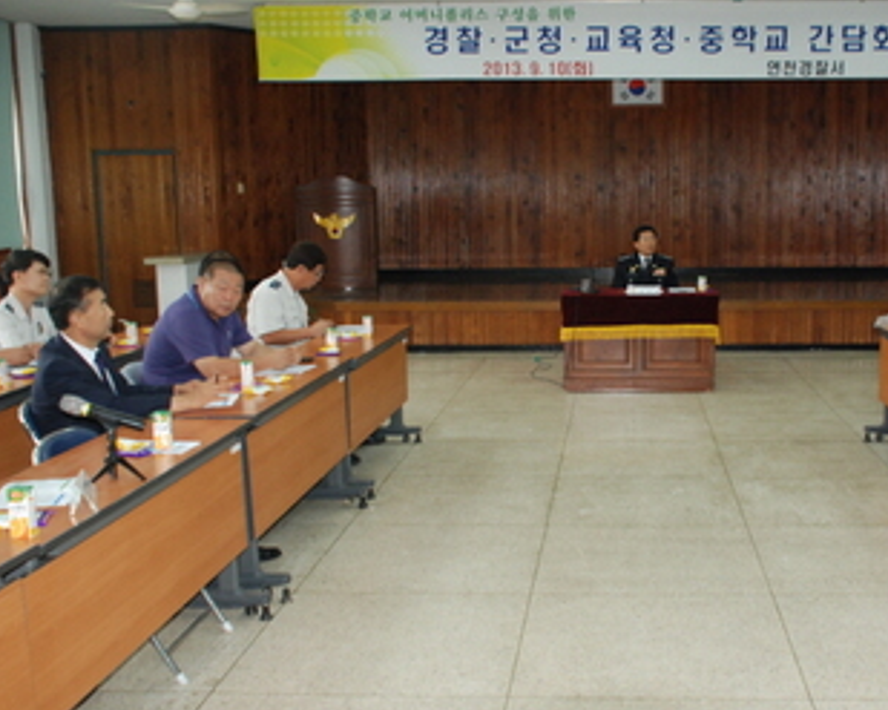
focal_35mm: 41
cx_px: 606
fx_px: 1077
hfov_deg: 44.0
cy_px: 361
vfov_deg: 36.5
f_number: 4.8
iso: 800
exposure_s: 1/60
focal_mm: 20
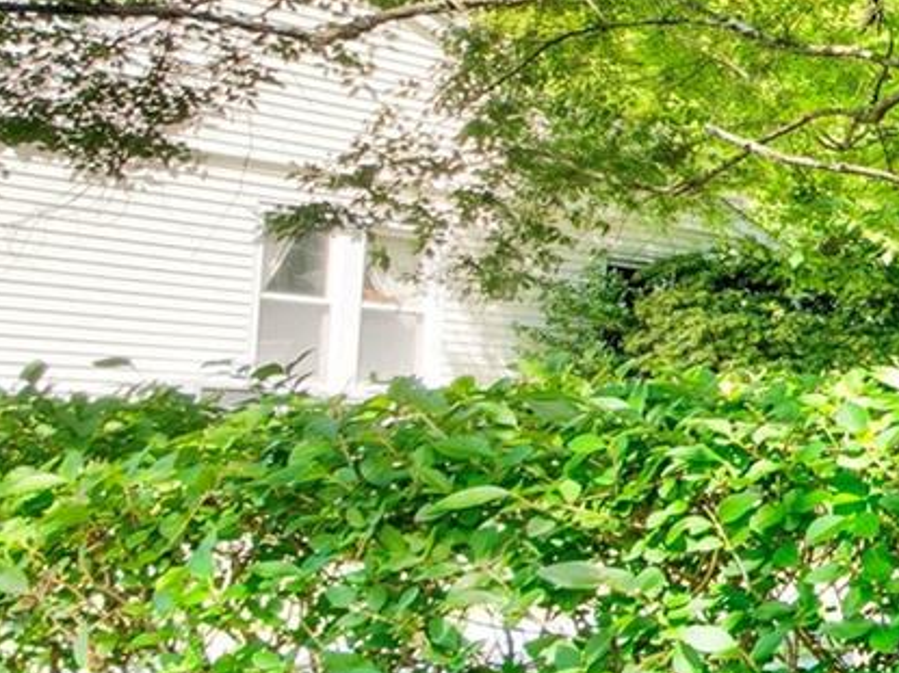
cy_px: 295
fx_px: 1480
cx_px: 2097
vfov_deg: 25.6
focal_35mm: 57
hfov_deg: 15.8
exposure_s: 1/40
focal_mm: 8
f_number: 8
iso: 100
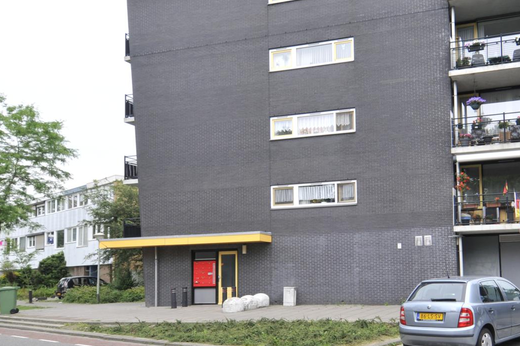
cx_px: 380
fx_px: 534
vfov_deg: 35.7
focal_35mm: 37
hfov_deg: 50.1
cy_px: 218
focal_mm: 12
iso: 200
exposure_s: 1/125
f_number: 9
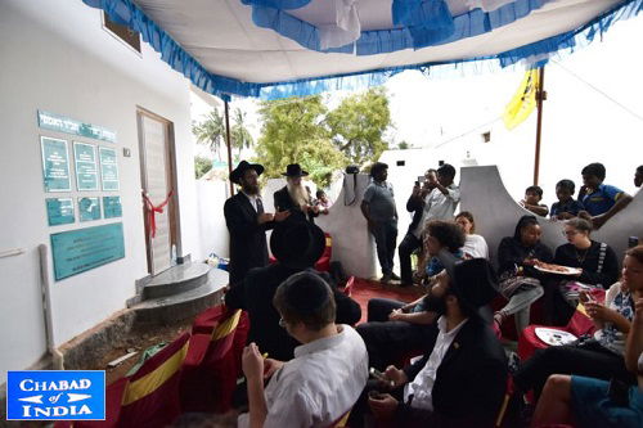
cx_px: 322
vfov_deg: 72.0
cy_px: 214
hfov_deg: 95.0
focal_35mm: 16
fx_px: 295
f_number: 2.8
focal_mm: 11
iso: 500
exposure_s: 1/640
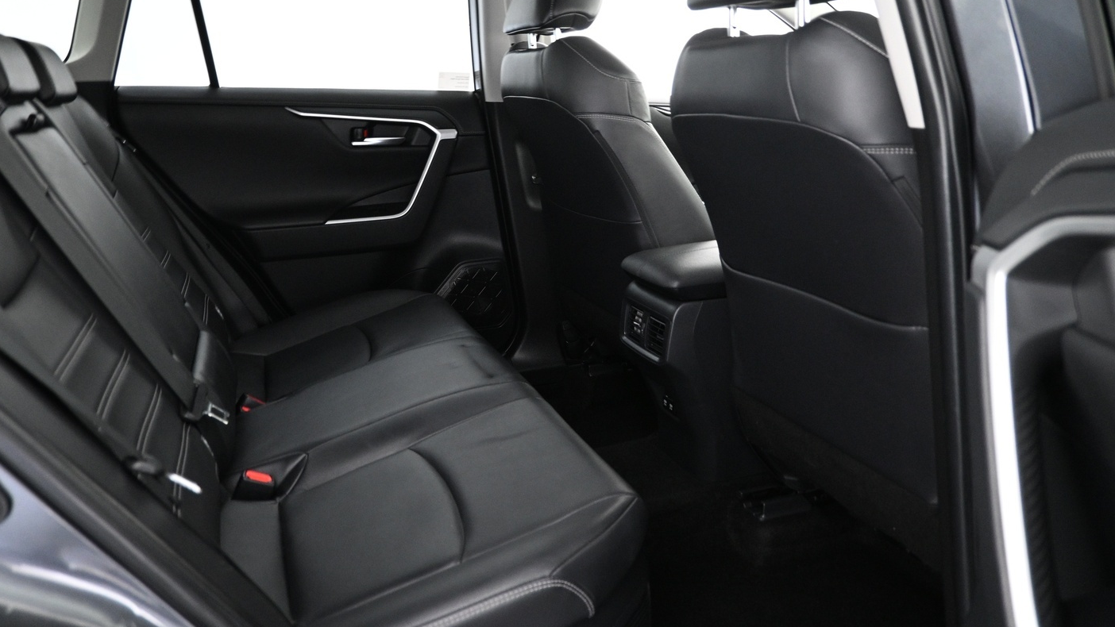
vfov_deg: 40.0
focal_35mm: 29
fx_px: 857
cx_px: 496
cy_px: 248
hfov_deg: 65.9
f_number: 3.5
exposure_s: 1/13
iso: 1600
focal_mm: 16
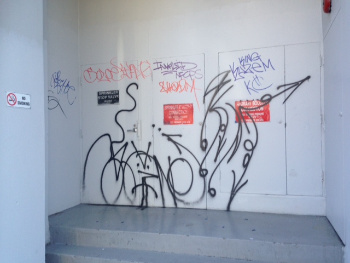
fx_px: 334
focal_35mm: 33
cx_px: 175
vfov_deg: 42.9
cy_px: 132
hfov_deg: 55.4
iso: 50
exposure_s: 1/162
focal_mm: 4.12
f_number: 2.4
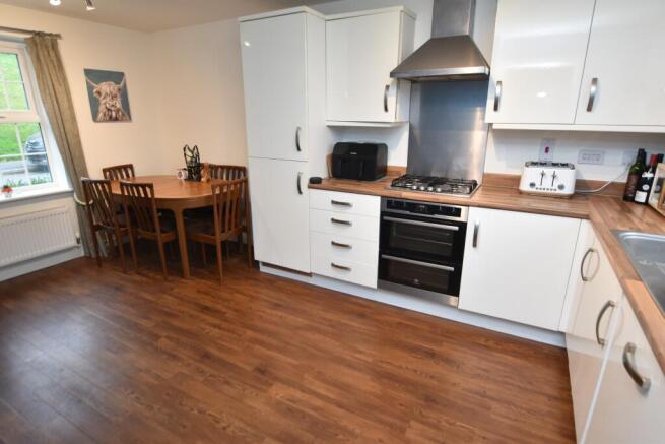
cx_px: 332
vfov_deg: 63.2
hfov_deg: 85.4
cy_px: 222
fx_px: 360
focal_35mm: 20
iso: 200
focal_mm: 13
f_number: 3.5
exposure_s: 1/20
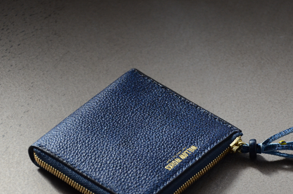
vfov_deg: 7.9
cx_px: 181
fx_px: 1405
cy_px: 135
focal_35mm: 173
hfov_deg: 11.9
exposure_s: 1/1000
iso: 1000
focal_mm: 80
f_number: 5.3
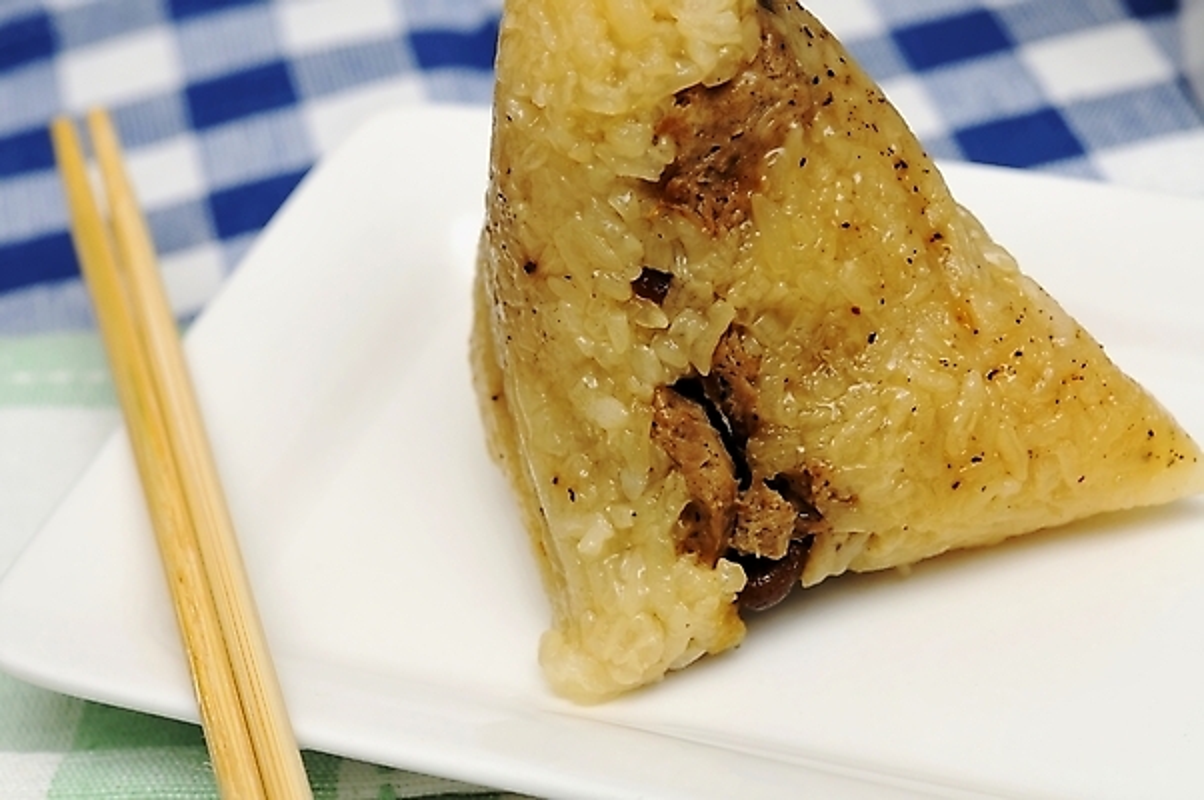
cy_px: 400
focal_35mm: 90
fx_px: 3007
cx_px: 602
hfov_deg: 22.6
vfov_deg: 15.2
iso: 200
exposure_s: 1/60
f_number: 8
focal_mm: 60
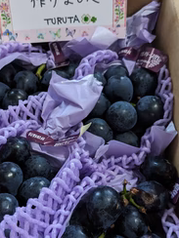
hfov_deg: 35.0
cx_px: 67
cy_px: 139
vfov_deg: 45.6
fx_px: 283
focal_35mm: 41
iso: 164
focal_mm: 5.43
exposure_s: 1/25
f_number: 1.89
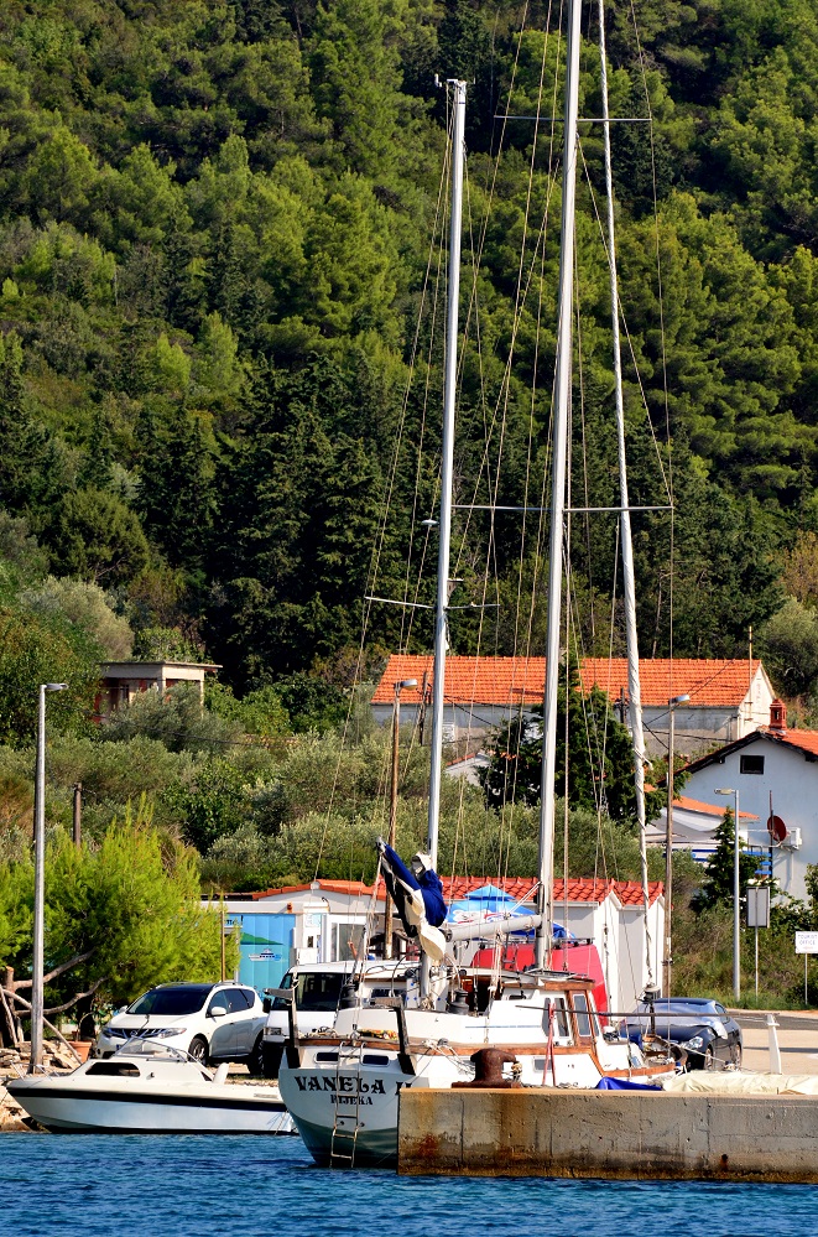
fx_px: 15417
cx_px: 409
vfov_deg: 4.6
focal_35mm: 450
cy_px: 618
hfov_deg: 3.0
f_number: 11
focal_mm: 300
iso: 400
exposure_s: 1/400
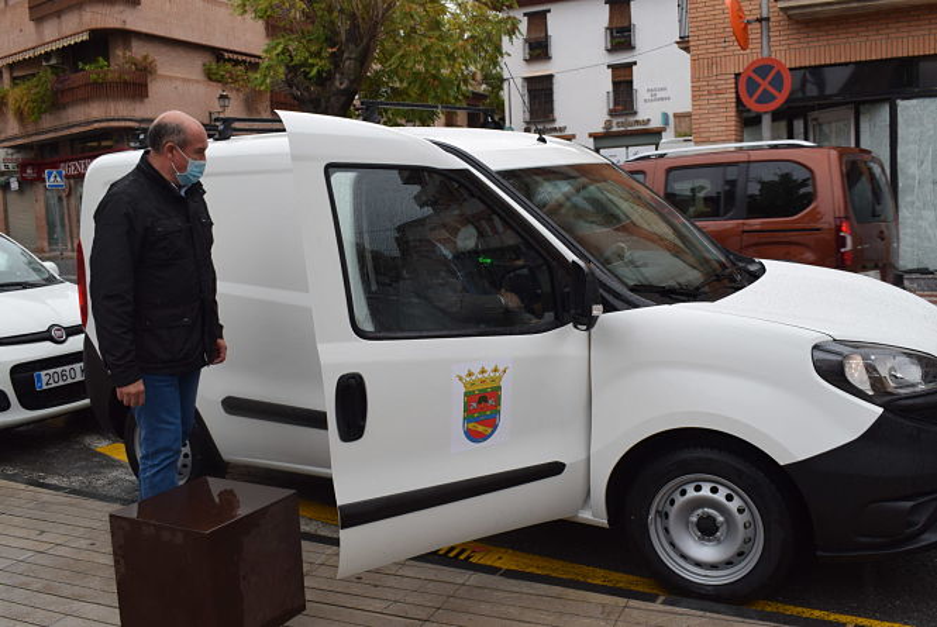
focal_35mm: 34
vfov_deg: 38.5
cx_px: 468
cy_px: 314
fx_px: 899
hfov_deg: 55.1
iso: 400
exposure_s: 1/250
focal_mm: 23
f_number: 8
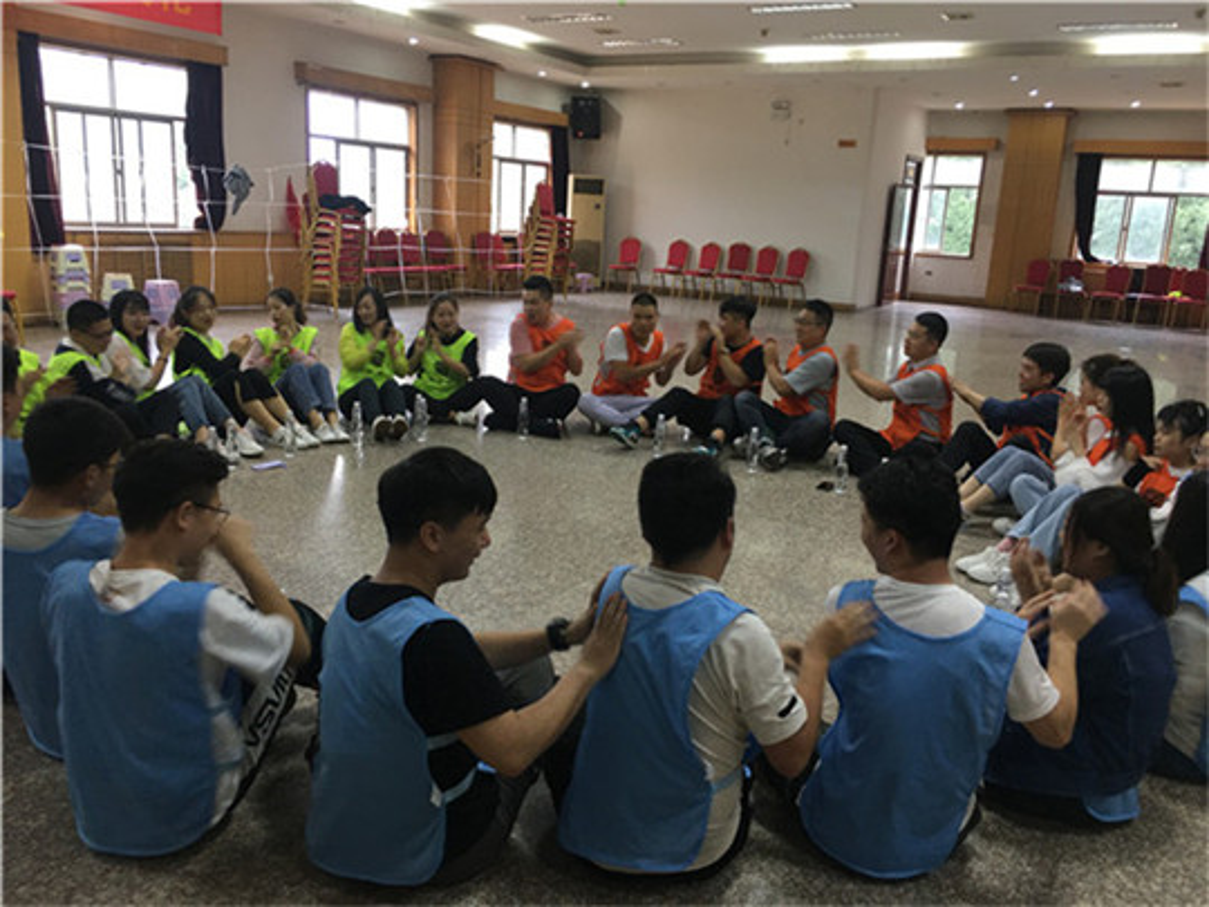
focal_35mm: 29
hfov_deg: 61.7
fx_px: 1013
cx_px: 604
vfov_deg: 48.2
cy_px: 454
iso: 64
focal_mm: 4.15
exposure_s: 1/17
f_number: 2.2
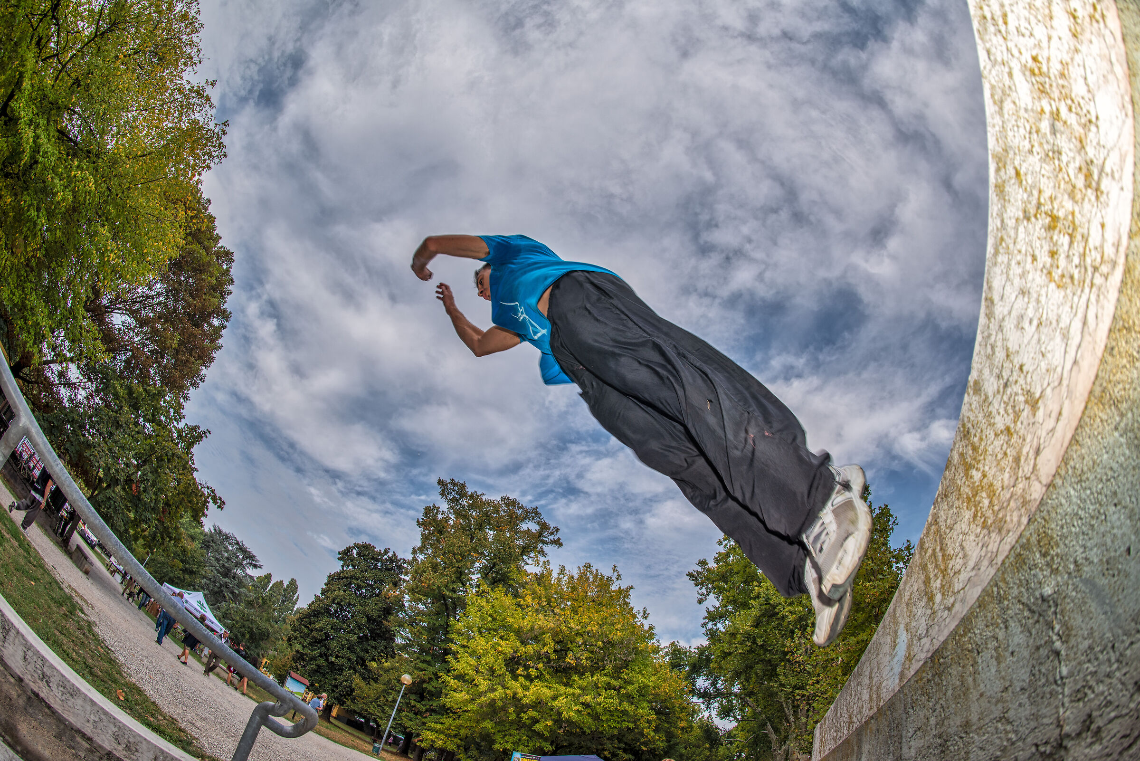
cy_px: 380
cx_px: 570
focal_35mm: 16
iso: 64
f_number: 9
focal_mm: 16
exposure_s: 1/250
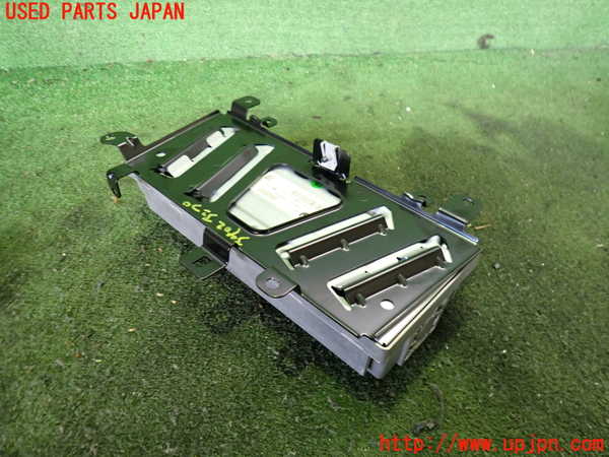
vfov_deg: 54.9
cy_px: 228
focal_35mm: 25
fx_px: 440
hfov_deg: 69.4
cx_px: 304
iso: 400
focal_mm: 4.5
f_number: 2
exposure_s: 1/30
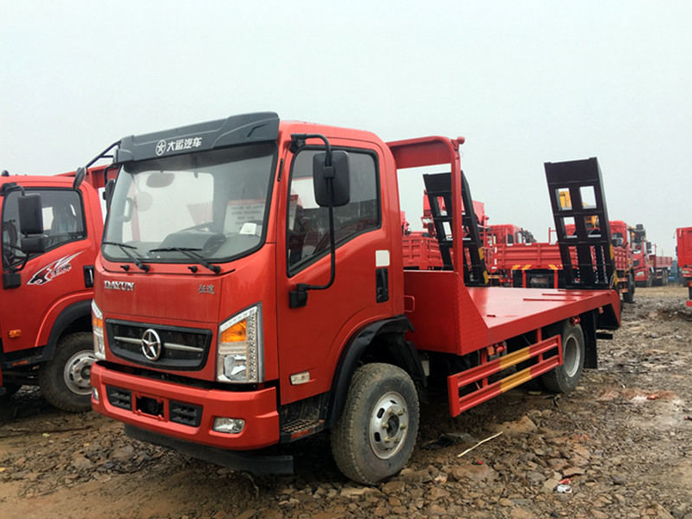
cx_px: 349
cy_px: 285
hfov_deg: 56.8
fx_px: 640
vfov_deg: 44.1
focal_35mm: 32
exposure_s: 1/100
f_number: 2.2
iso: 25
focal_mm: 4.15
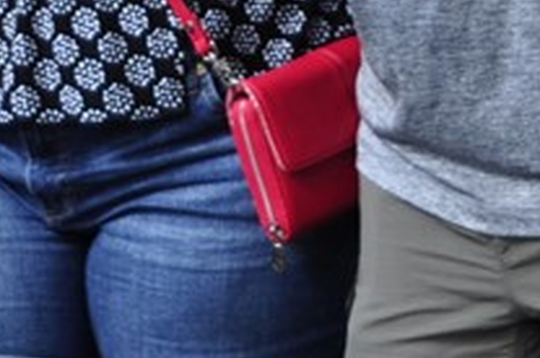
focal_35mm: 361
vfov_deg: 3.8
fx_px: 5407
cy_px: -296
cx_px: 99
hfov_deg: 5.7
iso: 200
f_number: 1.8
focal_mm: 50
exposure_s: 1/250
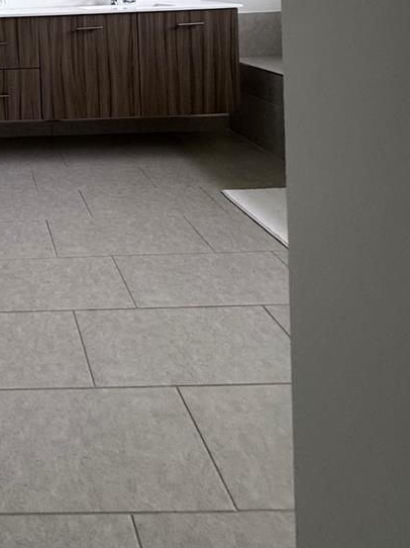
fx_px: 490
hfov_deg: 37.9
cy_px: -1
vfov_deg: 48.1
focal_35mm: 31
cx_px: -40
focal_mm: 2.22
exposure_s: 1/60
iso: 250
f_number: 2.2
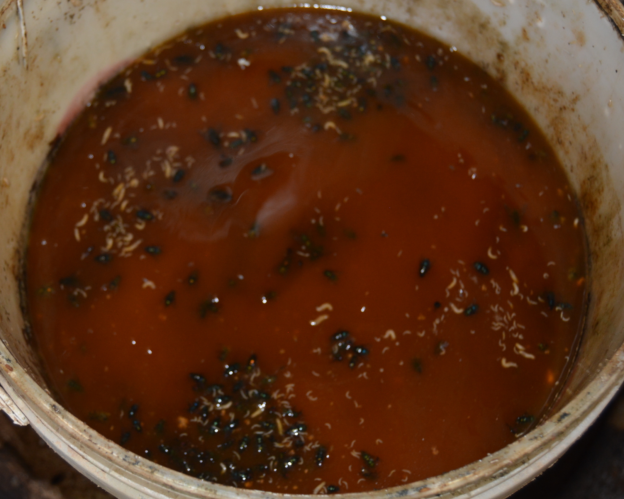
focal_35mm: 58
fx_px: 1071
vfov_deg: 26.2
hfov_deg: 32.4
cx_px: 248
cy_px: 195
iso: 560
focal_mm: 26
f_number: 4
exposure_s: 1/60
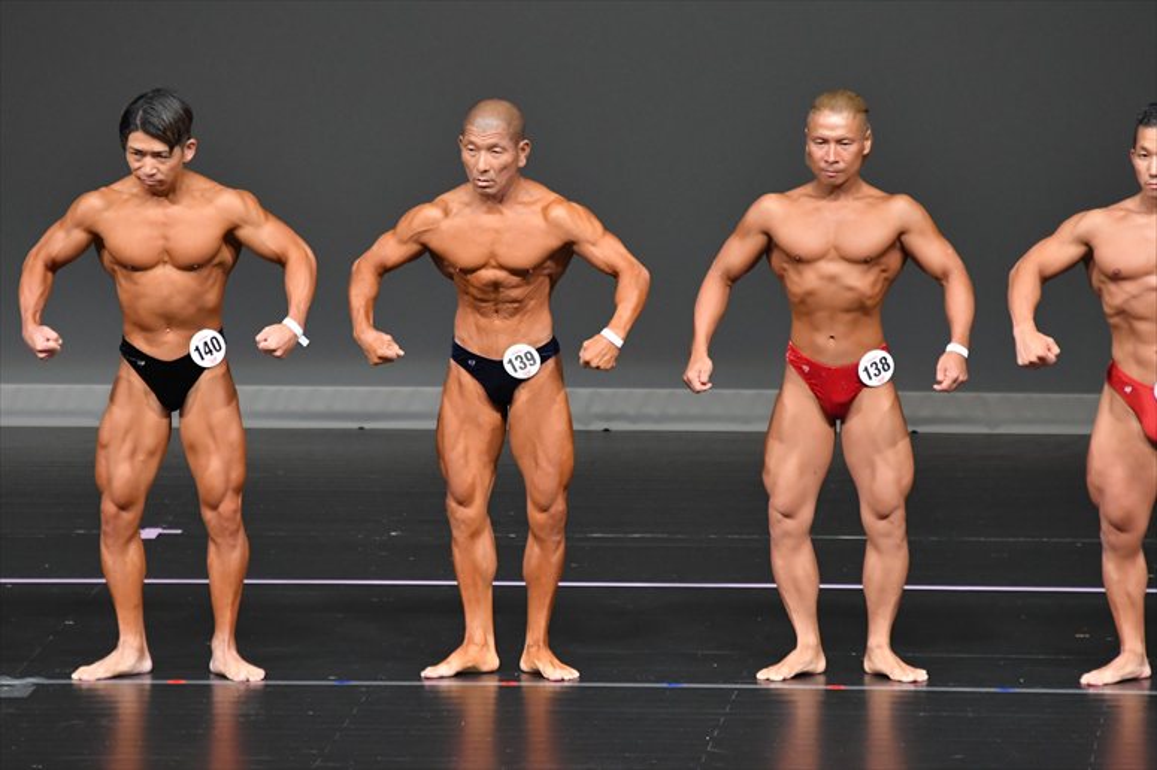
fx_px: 11083
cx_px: 578
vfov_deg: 4.0
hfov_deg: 6.0
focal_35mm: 345
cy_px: 385
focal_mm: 230
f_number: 5.6
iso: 4000
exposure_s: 1/400
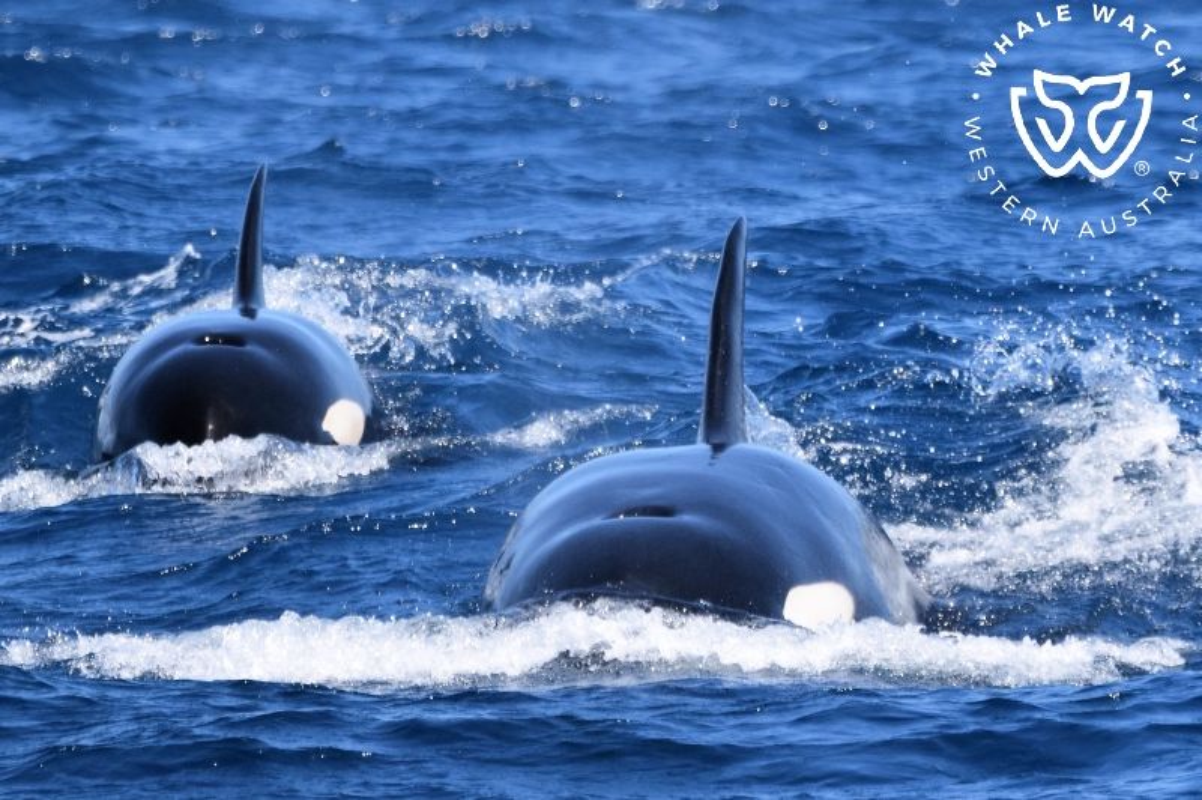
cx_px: 601
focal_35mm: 720
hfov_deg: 2.9
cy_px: 400
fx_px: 24020
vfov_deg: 1.9
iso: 400
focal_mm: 480
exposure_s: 1/1250
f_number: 6
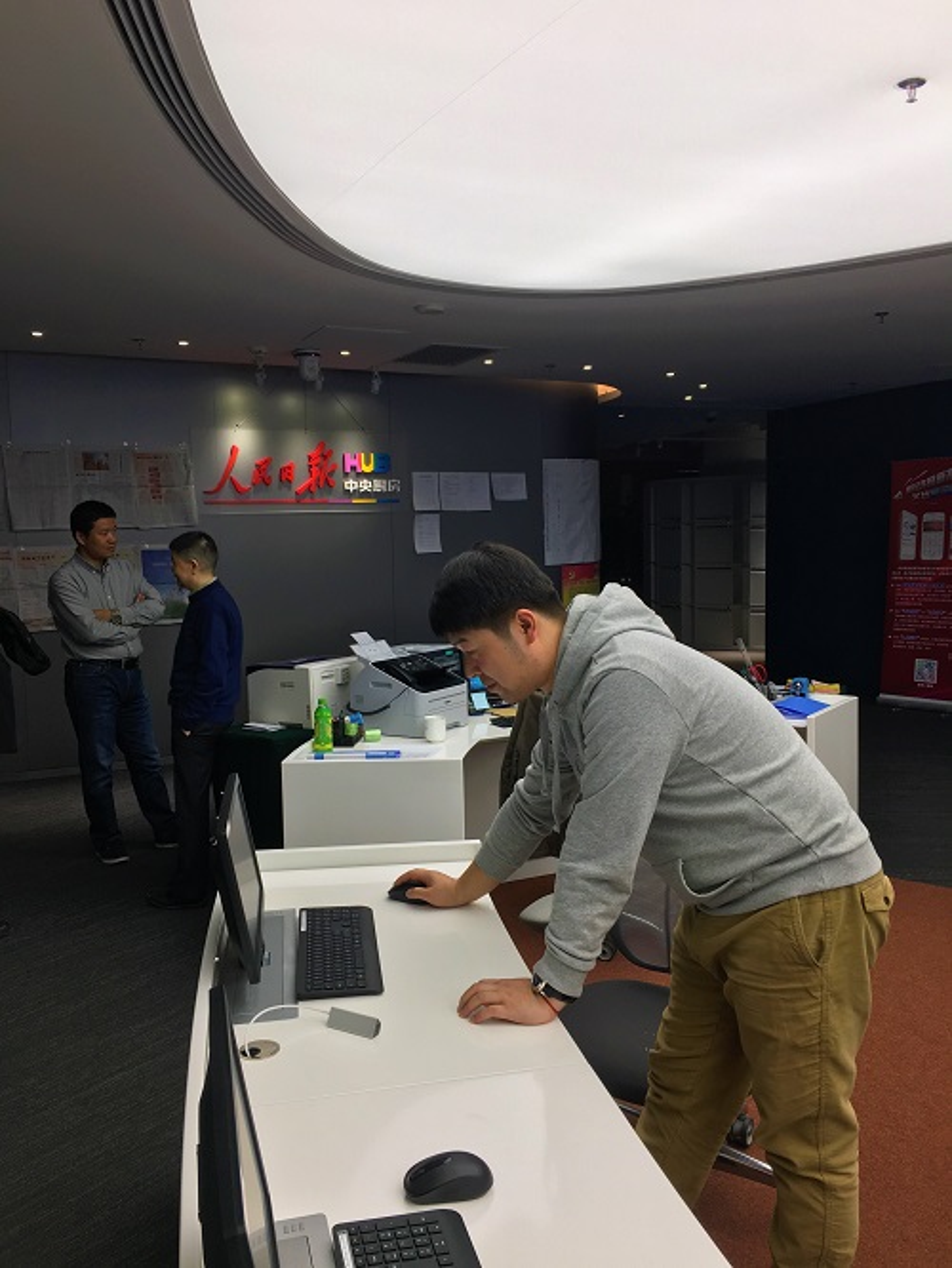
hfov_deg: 48.3
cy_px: 634
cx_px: 476
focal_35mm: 29
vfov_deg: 61.6
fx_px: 1063
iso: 25
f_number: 2.2
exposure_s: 1/50
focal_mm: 4.15
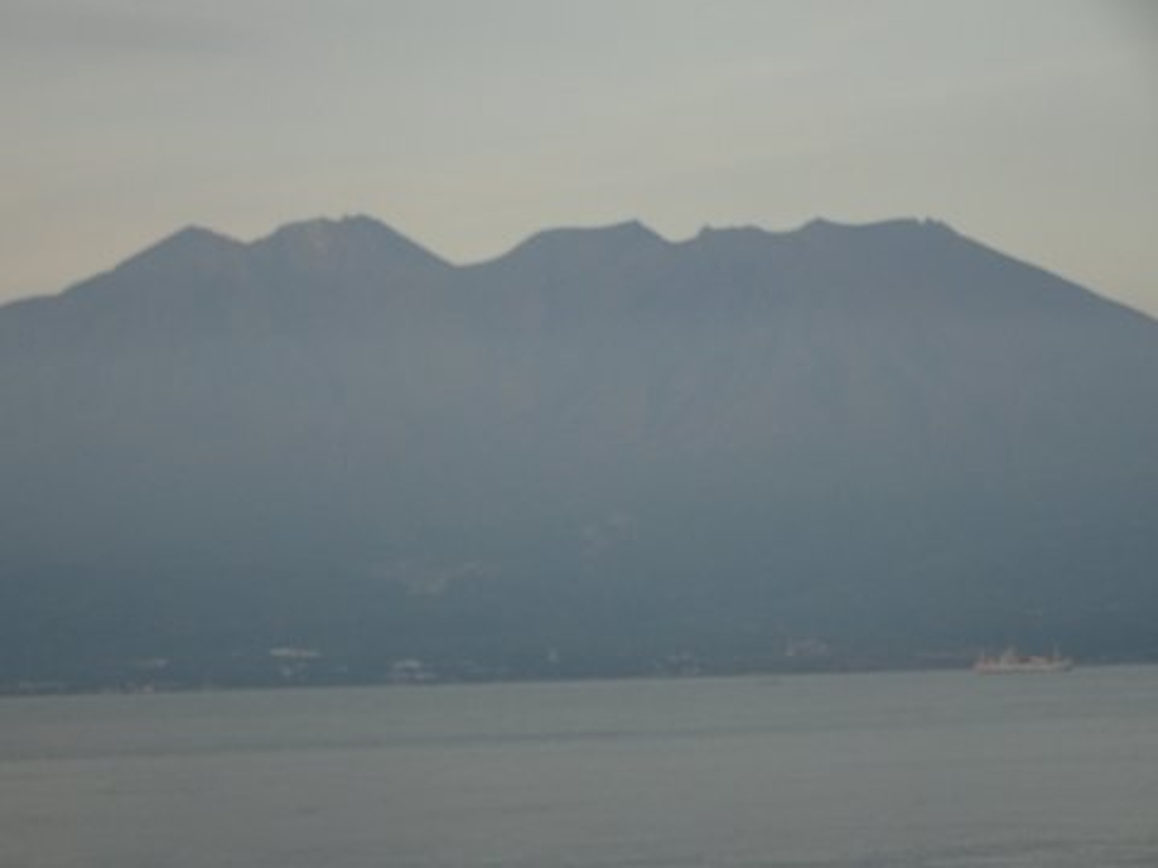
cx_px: 579
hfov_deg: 15.5
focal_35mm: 127
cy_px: 434
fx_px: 4248
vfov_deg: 11.7
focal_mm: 21.66
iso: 200
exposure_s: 1/160
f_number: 5.6
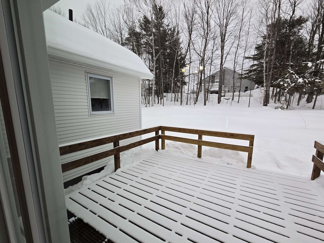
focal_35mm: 14
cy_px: 130
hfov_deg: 102.0
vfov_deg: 85.5
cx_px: 169
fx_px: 131
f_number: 2.2
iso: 100
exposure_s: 1/719
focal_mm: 2.2
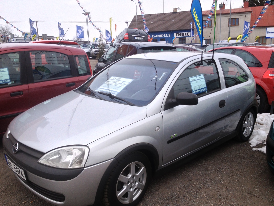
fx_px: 277
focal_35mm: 35
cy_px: 103
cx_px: 137
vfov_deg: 40.7
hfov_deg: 52.6
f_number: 2.4
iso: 50
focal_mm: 4.28
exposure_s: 1/1453
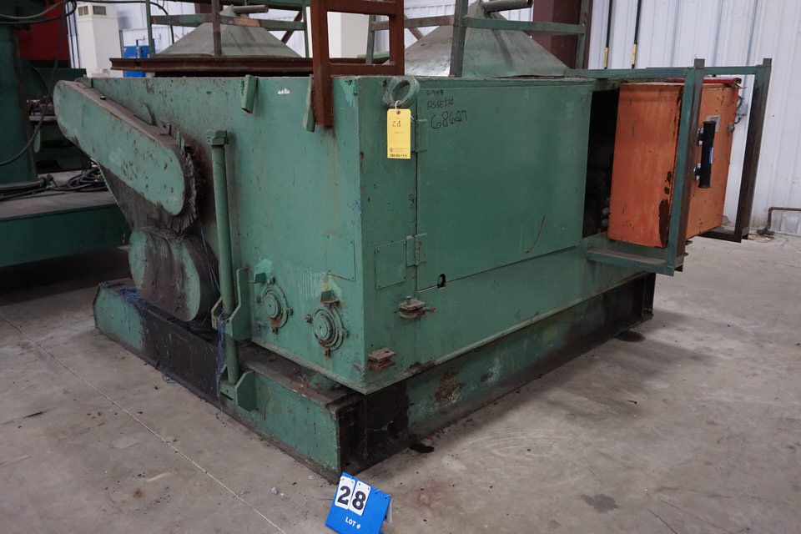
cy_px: 267
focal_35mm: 30
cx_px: 400
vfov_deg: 43.6
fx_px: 667
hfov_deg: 61.9
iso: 2500
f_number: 4
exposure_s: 1/160
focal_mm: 20
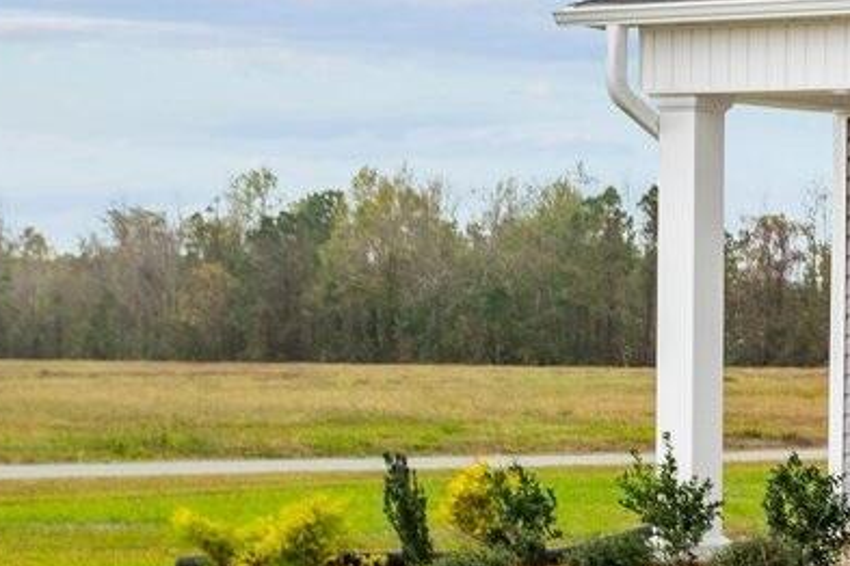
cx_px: 1802
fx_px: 3565
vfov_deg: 9.0
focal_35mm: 151
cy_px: -16
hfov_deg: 11.9
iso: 160
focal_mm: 29
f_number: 8
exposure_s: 1/320
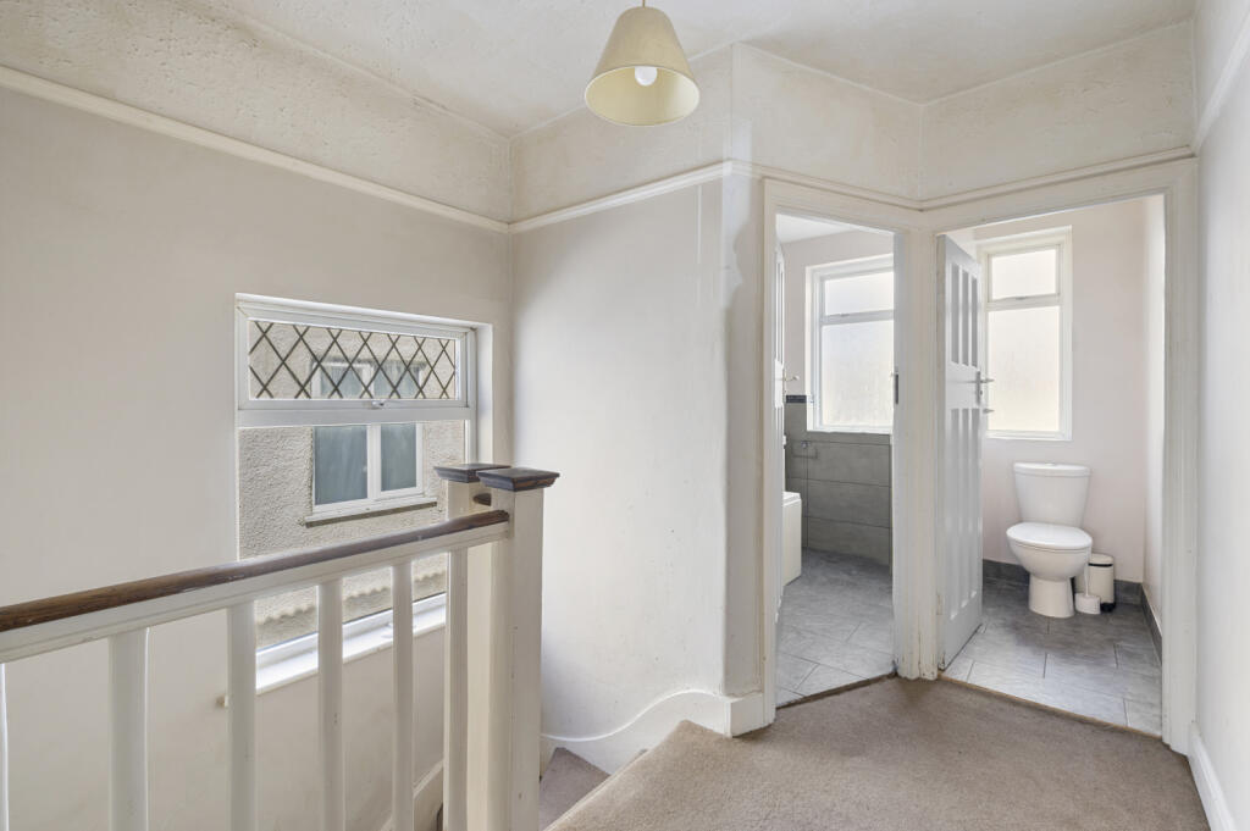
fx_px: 538
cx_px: 625
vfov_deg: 75.4
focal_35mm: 16
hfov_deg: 98.6
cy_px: 416
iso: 200
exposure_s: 1/2.5
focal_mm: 15.5
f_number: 16
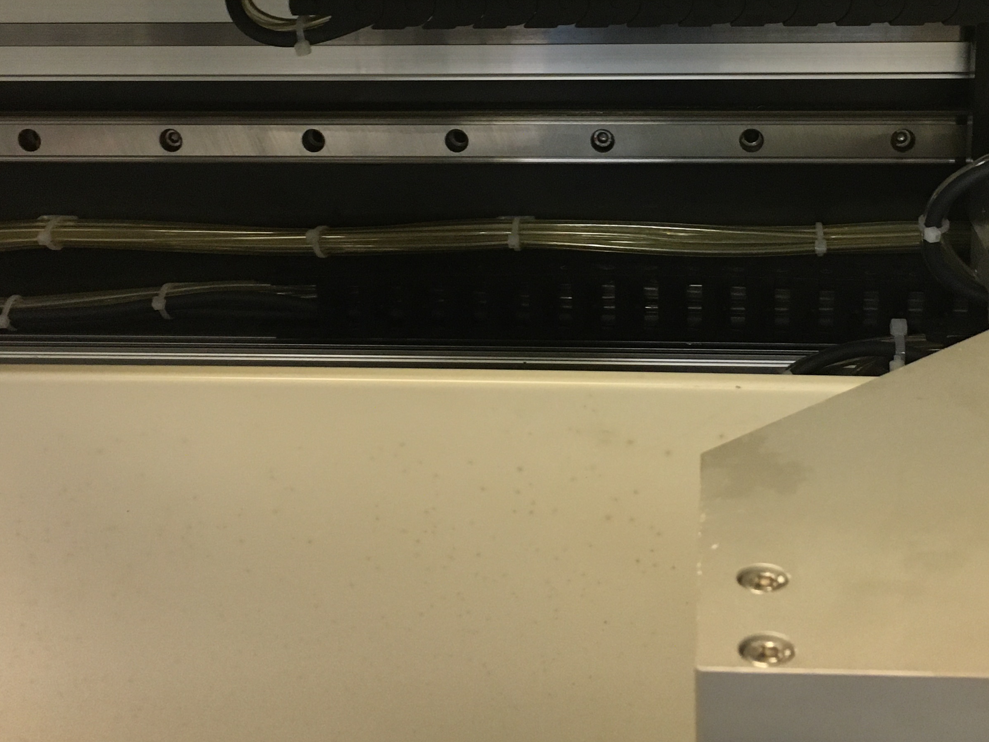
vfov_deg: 29.2
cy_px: 178
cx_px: 609
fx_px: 1400
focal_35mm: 49
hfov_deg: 38.7
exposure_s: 1/30
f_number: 2.2
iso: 160
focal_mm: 4.15
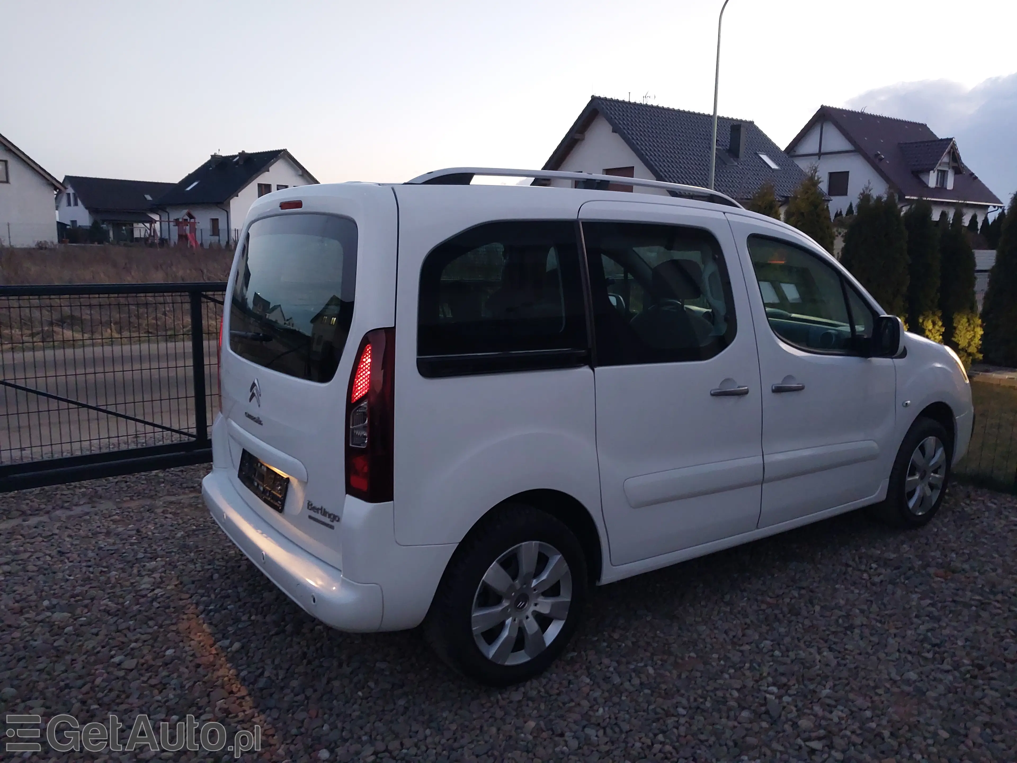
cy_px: 382
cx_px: 508
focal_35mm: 30
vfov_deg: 46.8
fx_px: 881
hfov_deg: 60.0
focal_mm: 4.6
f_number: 1.8
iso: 320
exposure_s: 1/25
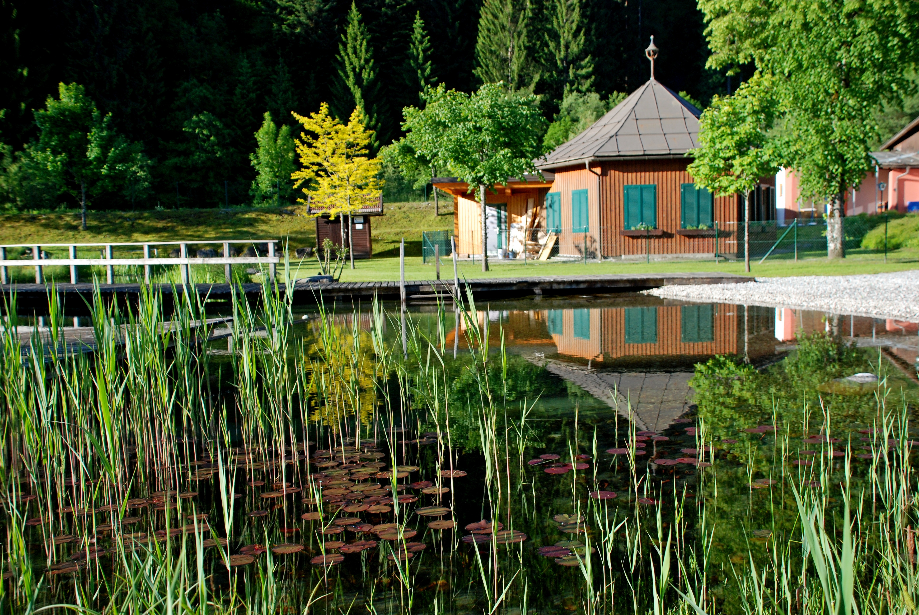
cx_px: 460
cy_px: 308
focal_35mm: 36
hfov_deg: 53.1
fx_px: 920
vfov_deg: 37.0
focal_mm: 24
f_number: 4
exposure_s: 1/500
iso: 250
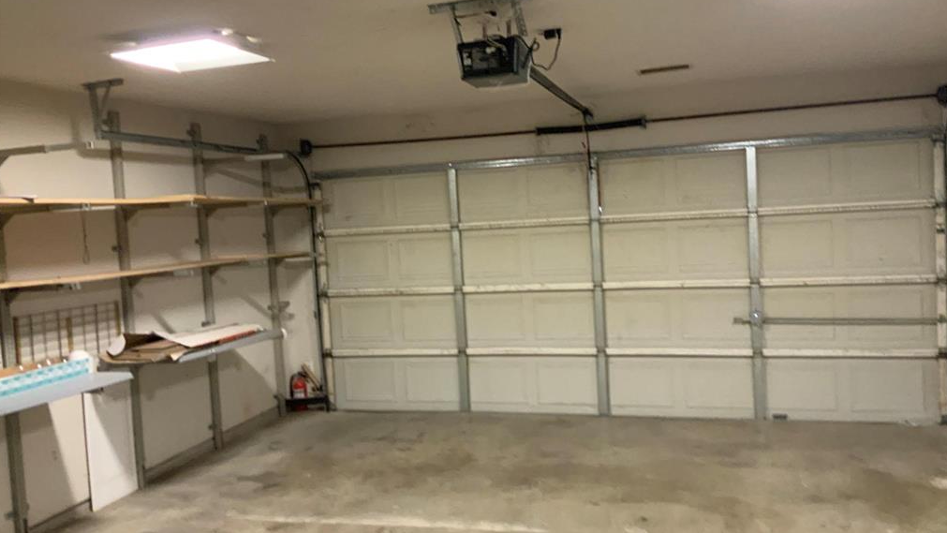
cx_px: 473
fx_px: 804
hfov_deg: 61.0
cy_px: 258
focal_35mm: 32
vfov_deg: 36.7
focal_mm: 3
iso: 250
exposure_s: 1/60
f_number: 1.8
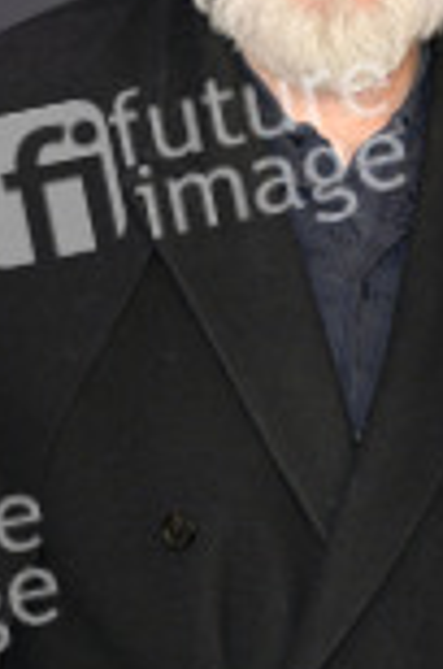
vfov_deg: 11.3
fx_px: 3374
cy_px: 382
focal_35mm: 182
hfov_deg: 7.5
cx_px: 308
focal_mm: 70
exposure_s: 1/250
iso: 1600
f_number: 6.3
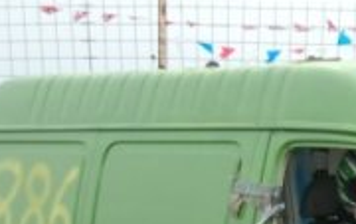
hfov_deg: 9.5
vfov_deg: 6.0
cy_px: 307
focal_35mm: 217
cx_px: 475
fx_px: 2108
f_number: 4.8
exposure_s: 1/400
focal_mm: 40
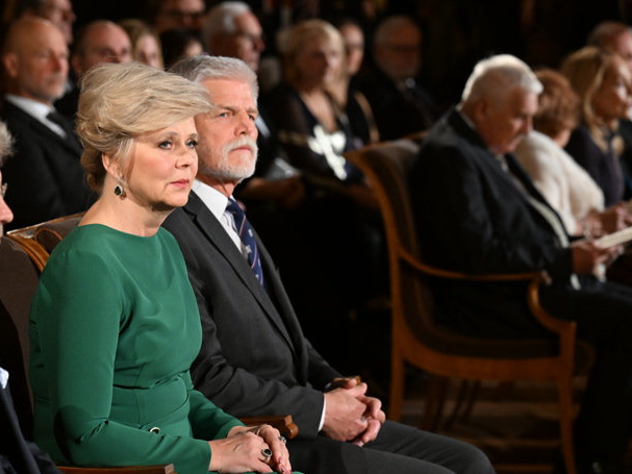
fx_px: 2994
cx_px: 274
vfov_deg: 9.0
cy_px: 235
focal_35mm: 164
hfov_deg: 12.0
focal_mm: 150
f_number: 5
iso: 6400
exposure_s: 1/250
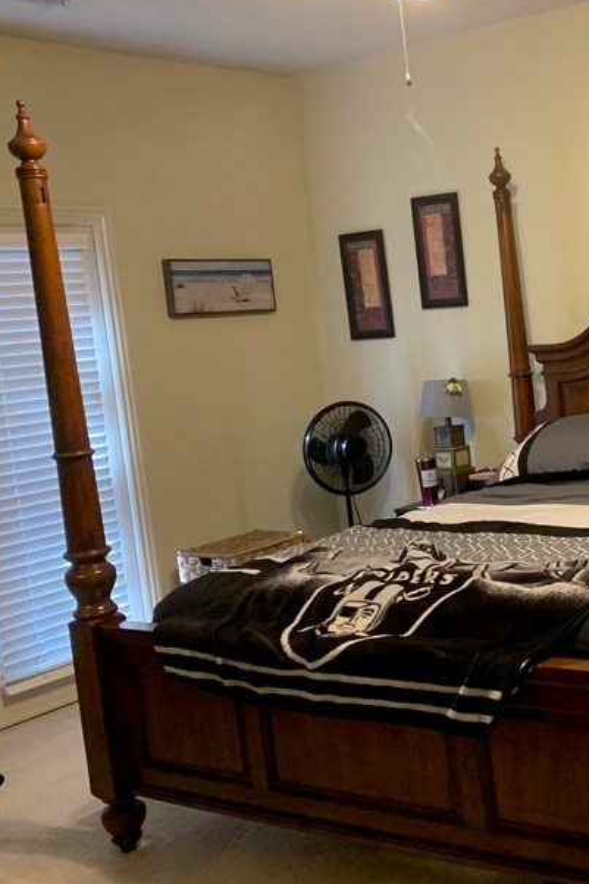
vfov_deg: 42.7
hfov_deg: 27.2
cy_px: 429
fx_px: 1129
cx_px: 621
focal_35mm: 46
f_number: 1.8
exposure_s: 1/60
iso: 320
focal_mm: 4.25
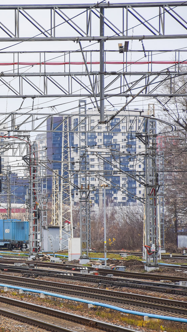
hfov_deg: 5.1
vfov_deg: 9.1
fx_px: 2090
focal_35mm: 237
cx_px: -58
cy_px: 166
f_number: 5.6
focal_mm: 100
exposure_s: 1/250
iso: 500
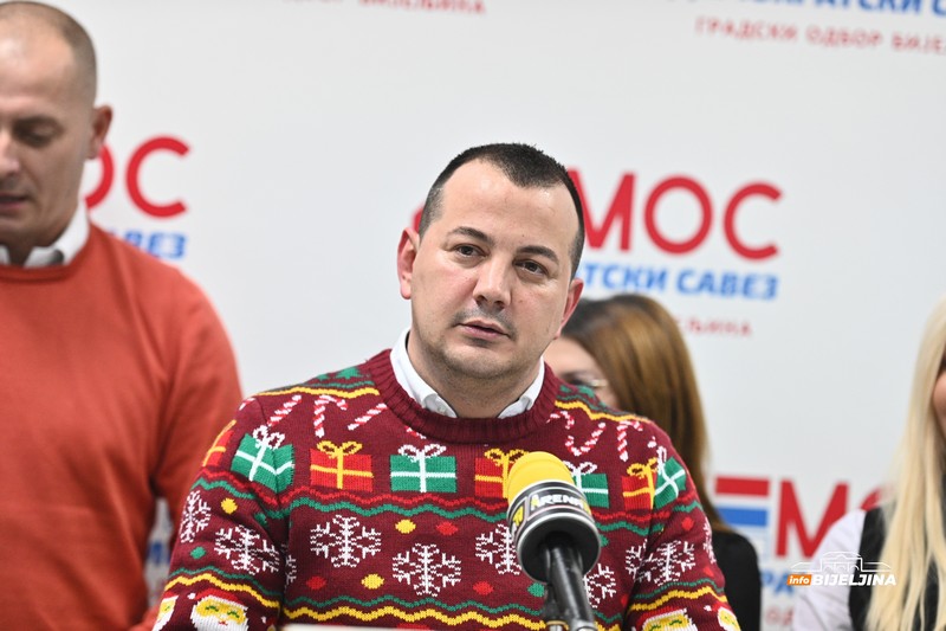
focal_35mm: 122
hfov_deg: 16.8
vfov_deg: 11.2
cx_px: 473
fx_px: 3205
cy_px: 316
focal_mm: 122
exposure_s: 1/160
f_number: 2.8
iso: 1600
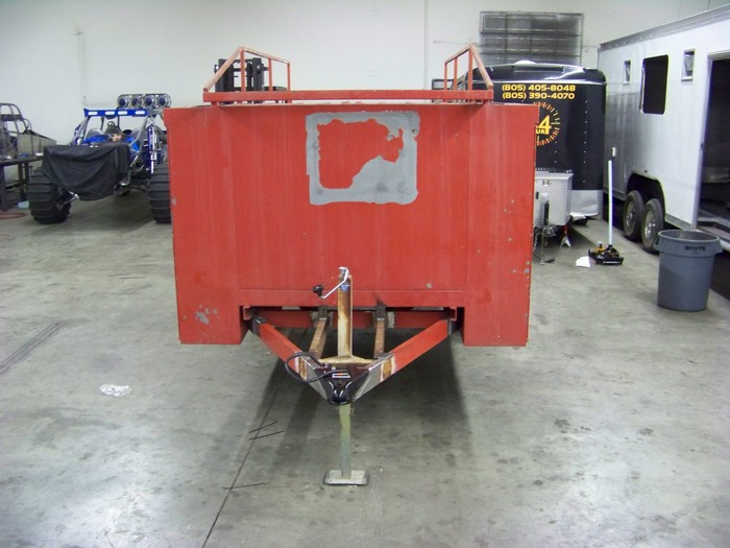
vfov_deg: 39.7
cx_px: 365
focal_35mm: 36
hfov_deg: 51.4
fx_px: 759
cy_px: 274
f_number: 2.8
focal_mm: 5.85
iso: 400
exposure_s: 1/13
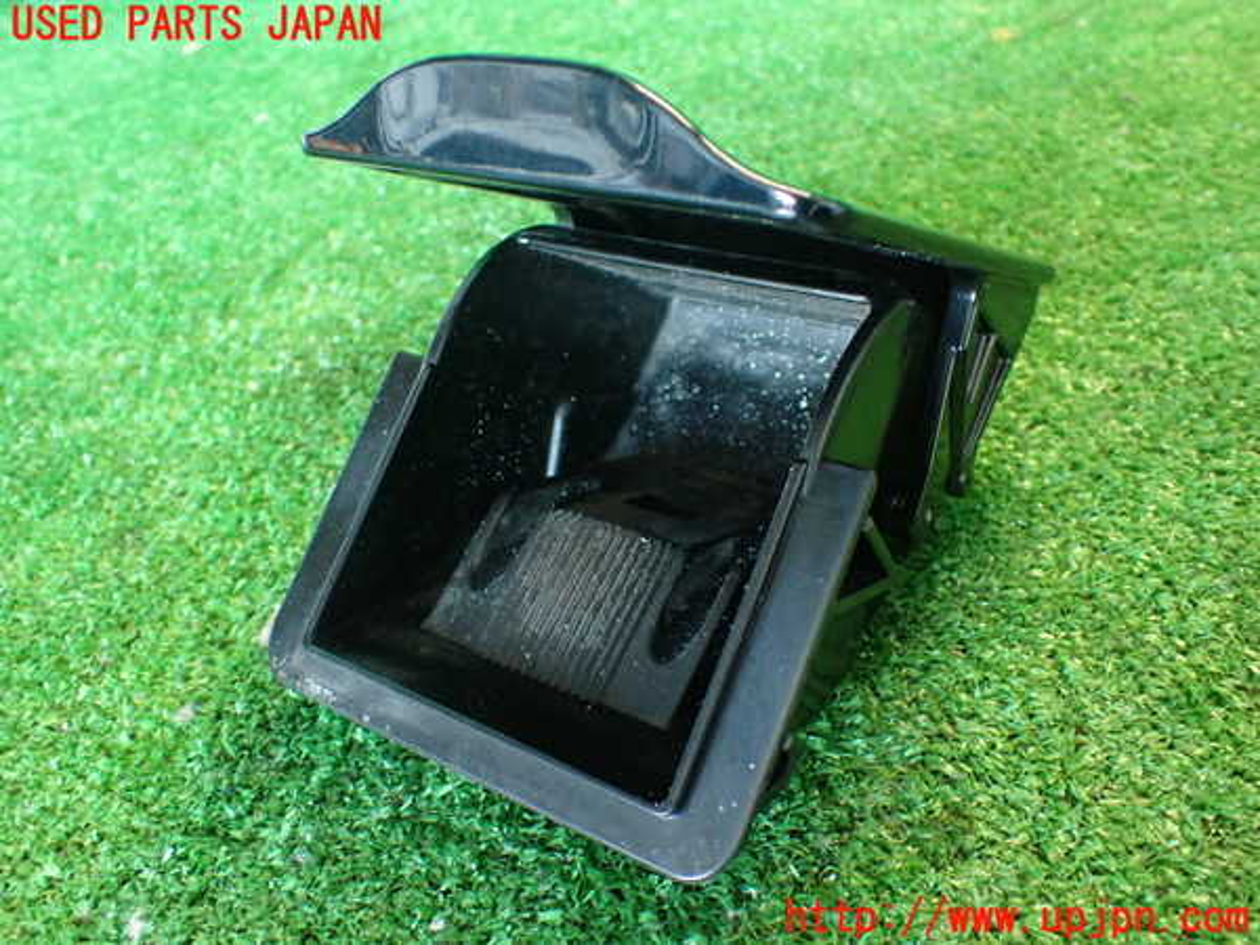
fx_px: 1165
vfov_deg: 44.2
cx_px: 630
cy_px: 472
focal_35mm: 32
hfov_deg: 56.8
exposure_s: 1/30
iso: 640
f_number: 2.4
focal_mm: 5.79
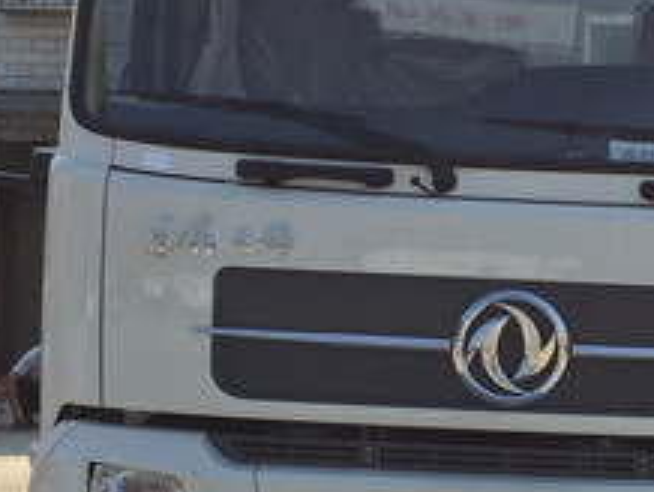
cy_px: 322
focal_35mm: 93
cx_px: 504
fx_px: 1759
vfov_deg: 15.9
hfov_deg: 20.9
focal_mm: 4.15
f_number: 2.2
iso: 32
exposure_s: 1/1883
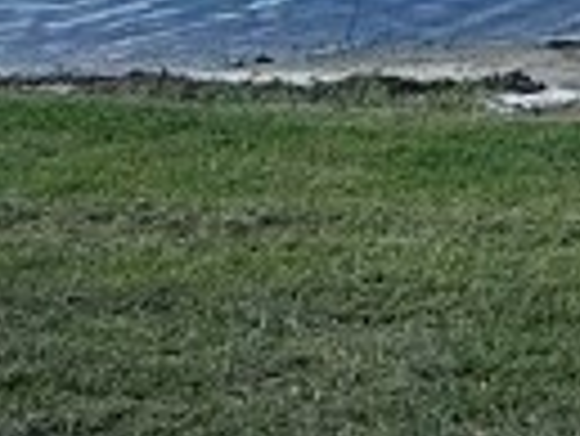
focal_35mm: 111
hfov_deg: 15.2
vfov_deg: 11.7
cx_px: 1061
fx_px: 1862
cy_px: -494
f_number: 2.2
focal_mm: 2.22
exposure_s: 1/540
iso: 64
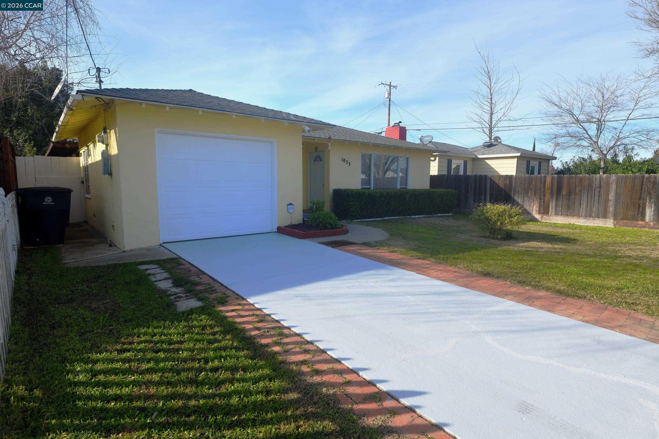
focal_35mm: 19
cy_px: 220
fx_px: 348
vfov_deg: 64.6
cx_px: 330
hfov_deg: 86.9
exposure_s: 1/320
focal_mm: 19
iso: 100
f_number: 6.3
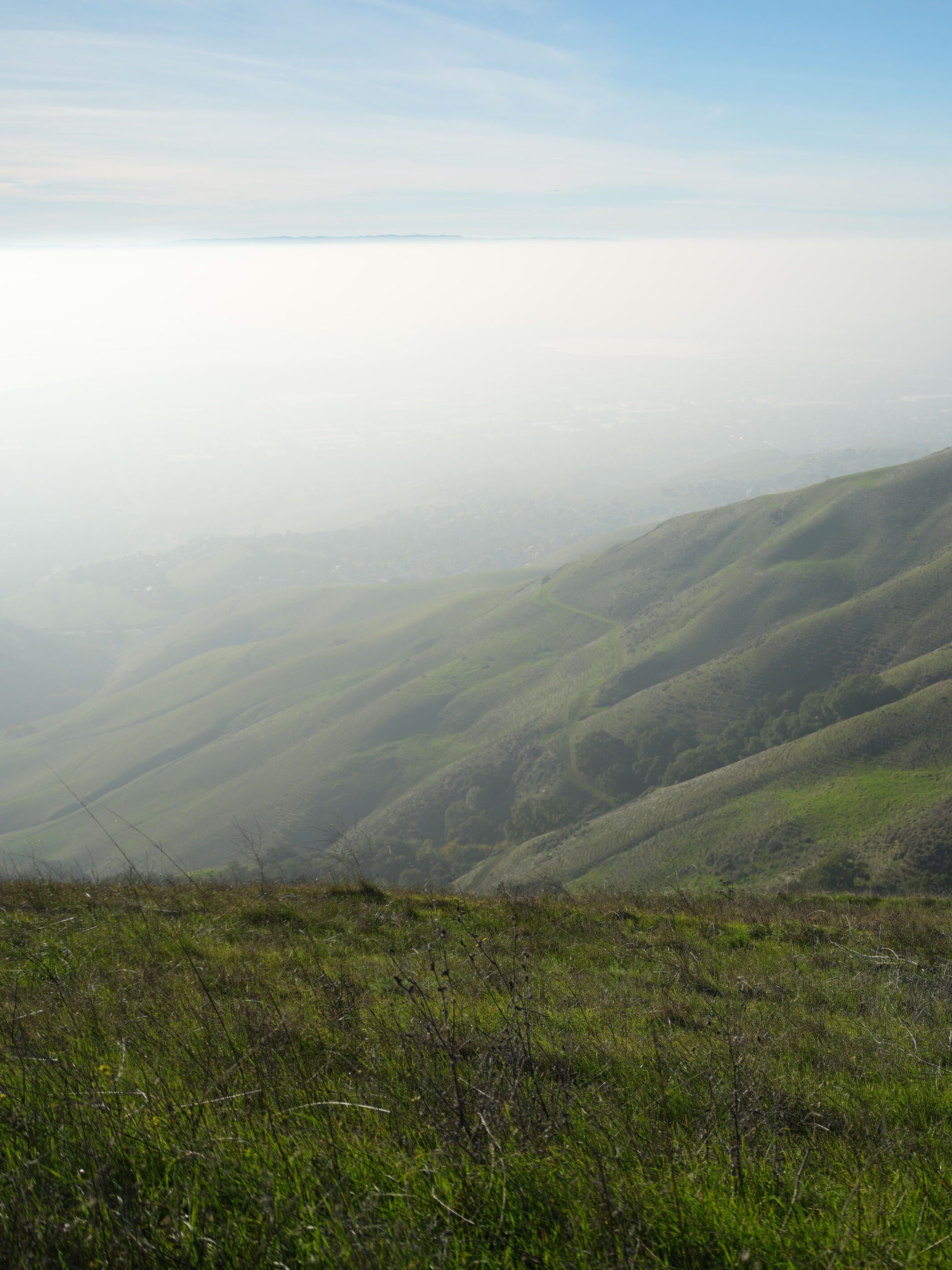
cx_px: 873
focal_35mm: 41
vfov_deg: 45.8
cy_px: 635
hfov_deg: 33.1
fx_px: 1504
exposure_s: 1/1250
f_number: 4
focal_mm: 28
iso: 100
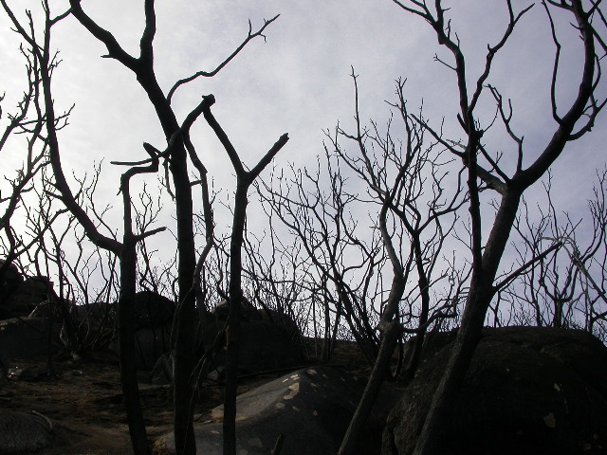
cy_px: 228
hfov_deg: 49.0
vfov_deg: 37.7
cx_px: 304
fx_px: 666
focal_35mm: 38
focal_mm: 7.85
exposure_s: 1/418
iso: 100
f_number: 7.5
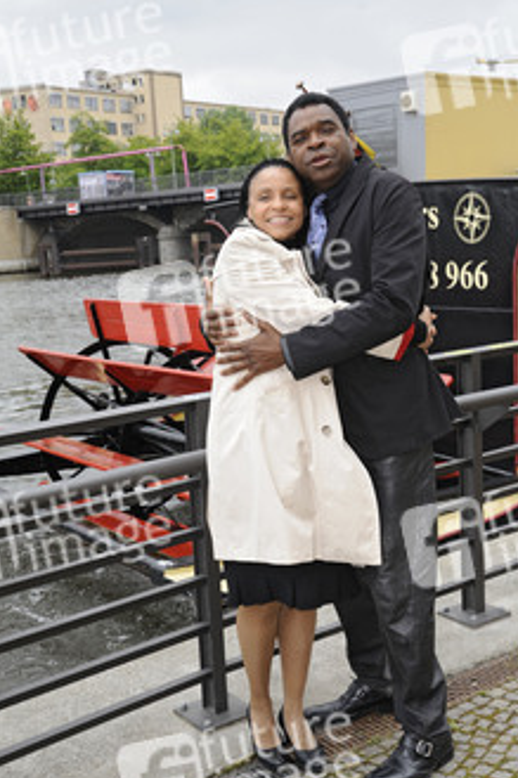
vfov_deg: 38.9
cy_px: 414
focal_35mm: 51
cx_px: 307
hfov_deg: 26.4
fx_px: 1102
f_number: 7.1
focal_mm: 42
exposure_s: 1/400
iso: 500
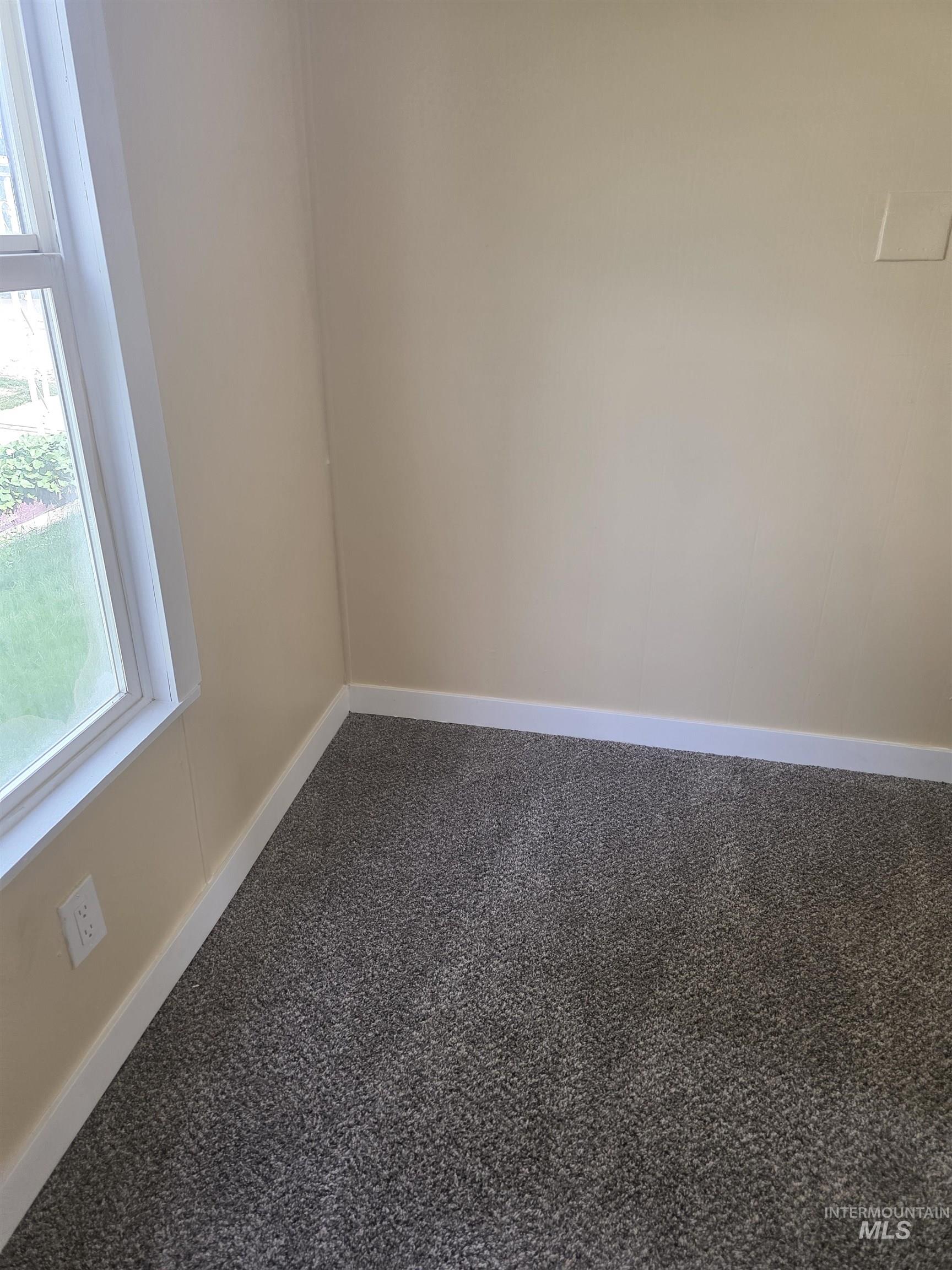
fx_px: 843
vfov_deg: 73.9
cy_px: 635
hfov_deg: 58.9
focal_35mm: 23
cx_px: 476
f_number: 1.7
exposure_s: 1/180
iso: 160
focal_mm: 6.3
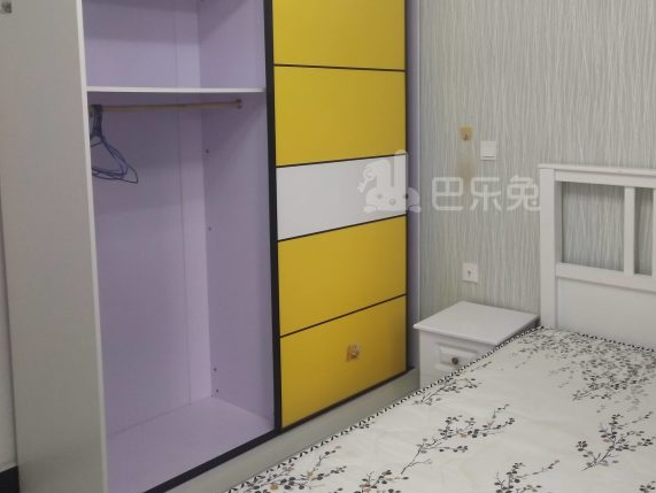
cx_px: 449
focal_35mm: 42
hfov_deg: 44.0
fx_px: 796
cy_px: 182
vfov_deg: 34.2
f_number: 1.8
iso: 255
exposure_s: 1/100
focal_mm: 3.95
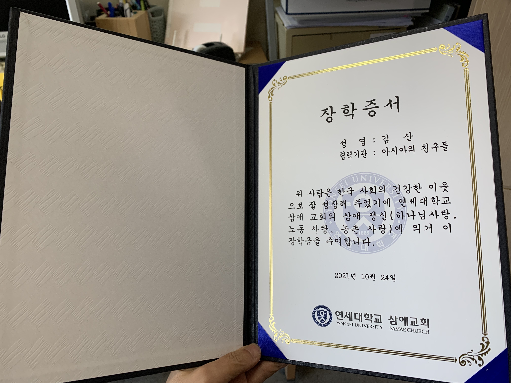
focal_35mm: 26
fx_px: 384
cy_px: 192
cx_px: 256
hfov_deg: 67.3
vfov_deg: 53.1
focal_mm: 4.25
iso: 50
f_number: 1.8
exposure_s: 1/60
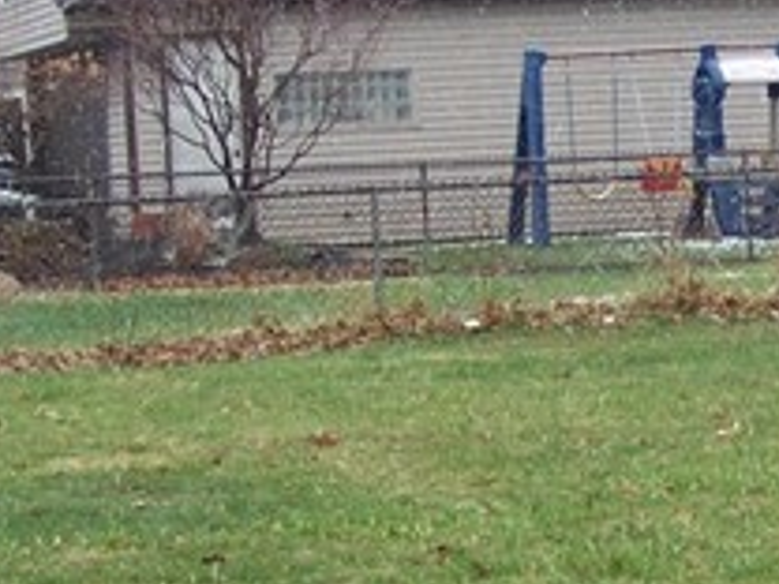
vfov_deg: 7.9
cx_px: 850
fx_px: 4208
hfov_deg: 10.5
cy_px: 266
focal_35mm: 187
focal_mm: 6.3
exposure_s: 1/125
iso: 64
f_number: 2.8
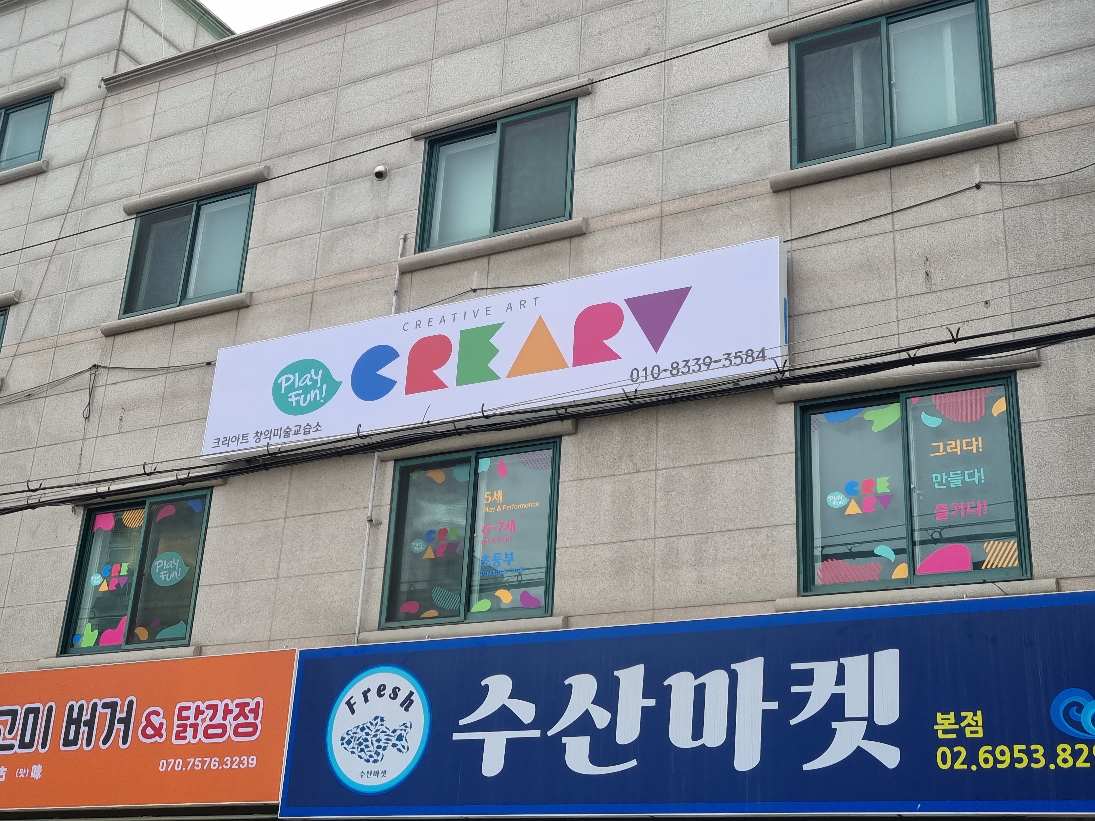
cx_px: 548
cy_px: 410
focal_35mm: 26
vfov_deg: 53.1
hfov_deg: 67.3
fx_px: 822
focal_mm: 5.4
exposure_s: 1/460
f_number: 1.8
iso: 50
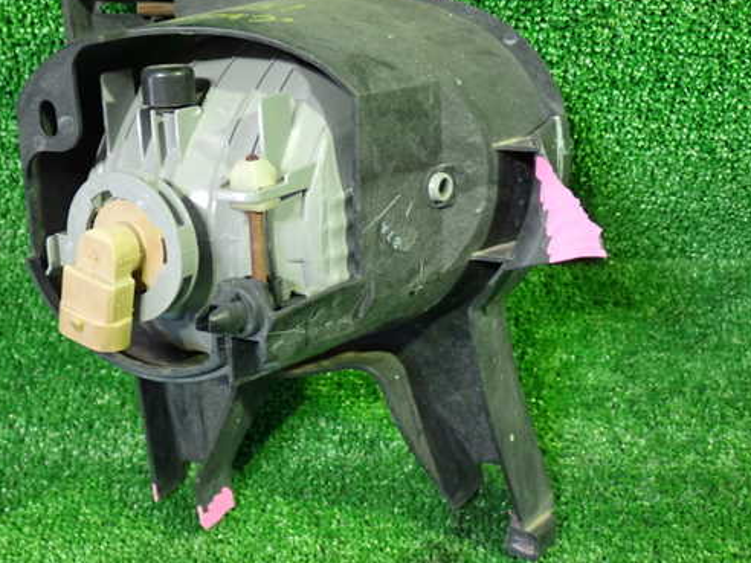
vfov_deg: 29.1
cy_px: 259
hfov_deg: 38.1
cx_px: 311
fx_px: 1085
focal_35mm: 50
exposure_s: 1/25
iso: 800
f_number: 2.8
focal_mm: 7.31
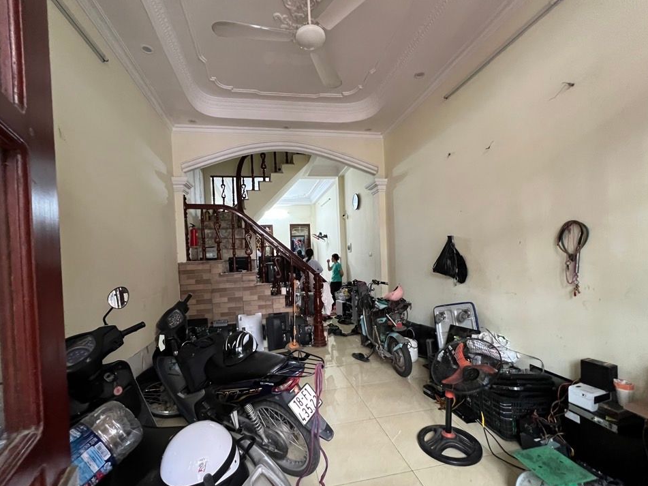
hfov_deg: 102.0
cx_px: 315
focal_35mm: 14
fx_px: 262
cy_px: 260
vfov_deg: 85.5
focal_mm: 1.57
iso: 800
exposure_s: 1/50
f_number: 1.8
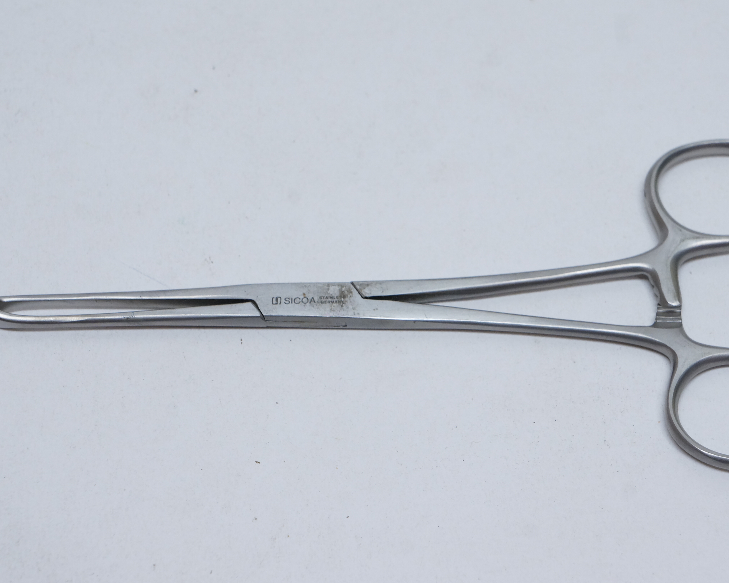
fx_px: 2019
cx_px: 417
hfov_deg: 20.5
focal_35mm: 94
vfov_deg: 16.4
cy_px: 291
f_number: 9
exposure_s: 1/50
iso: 800
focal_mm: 55
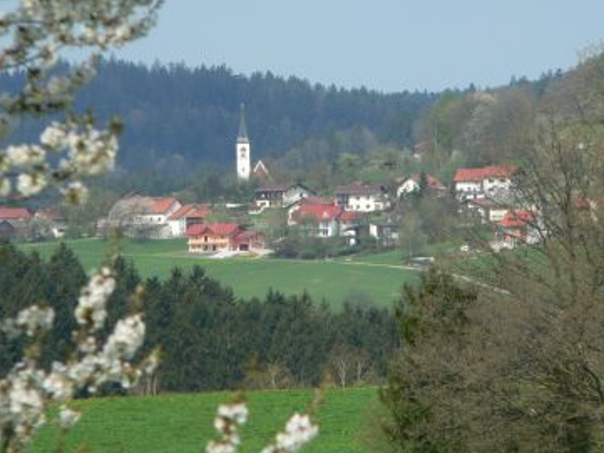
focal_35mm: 479
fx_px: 8361
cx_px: 293
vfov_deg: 3.1
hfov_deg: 4.1
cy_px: 249
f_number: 5.2
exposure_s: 1/500
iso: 80
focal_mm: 72
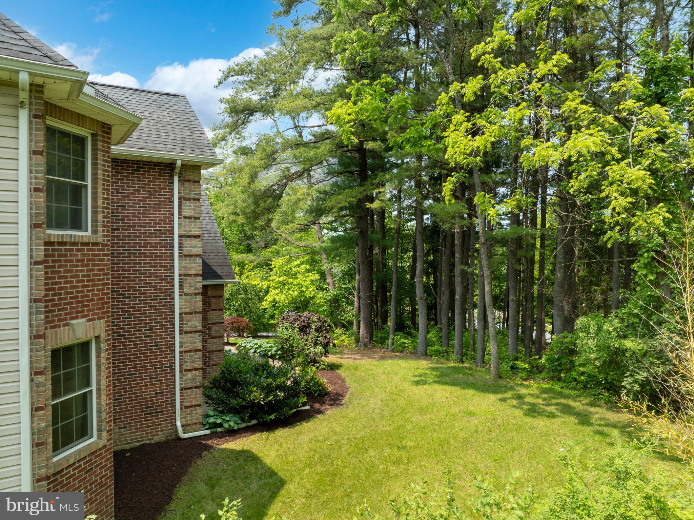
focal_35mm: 24
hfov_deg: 71.6
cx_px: 347
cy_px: 260
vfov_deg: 56.8
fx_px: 481
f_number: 8
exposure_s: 1/120
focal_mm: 12.29
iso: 100
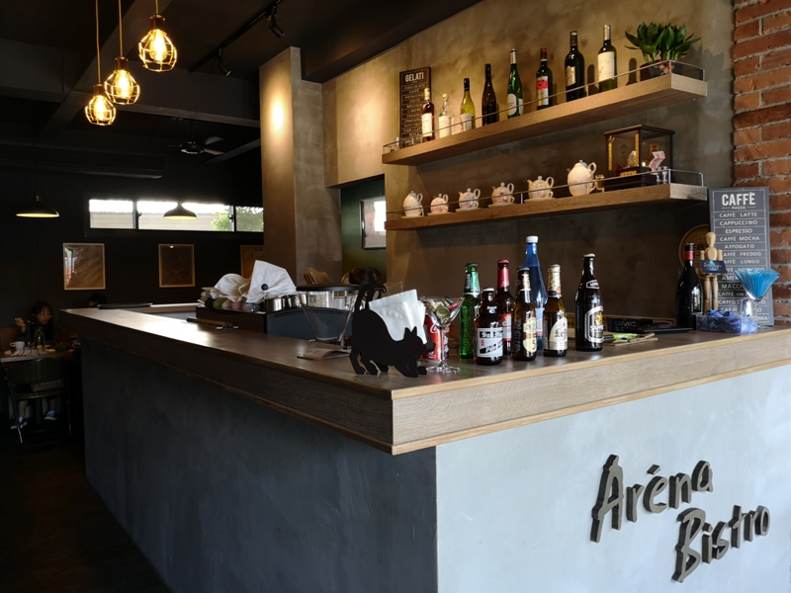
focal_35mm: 27
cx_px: 396
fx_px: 617
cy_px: 296
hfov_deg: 65.3
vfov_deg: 51.4
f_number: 1.8
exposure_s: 1/60
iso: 80
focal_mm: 3.95
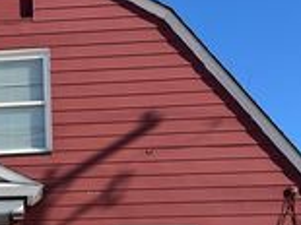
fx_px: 730
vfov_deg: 17.0
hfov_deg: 21.5
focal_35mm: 84
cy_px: 247
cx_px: -70
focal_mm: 5.1
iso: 50
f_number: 1.6
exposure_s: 1/4016
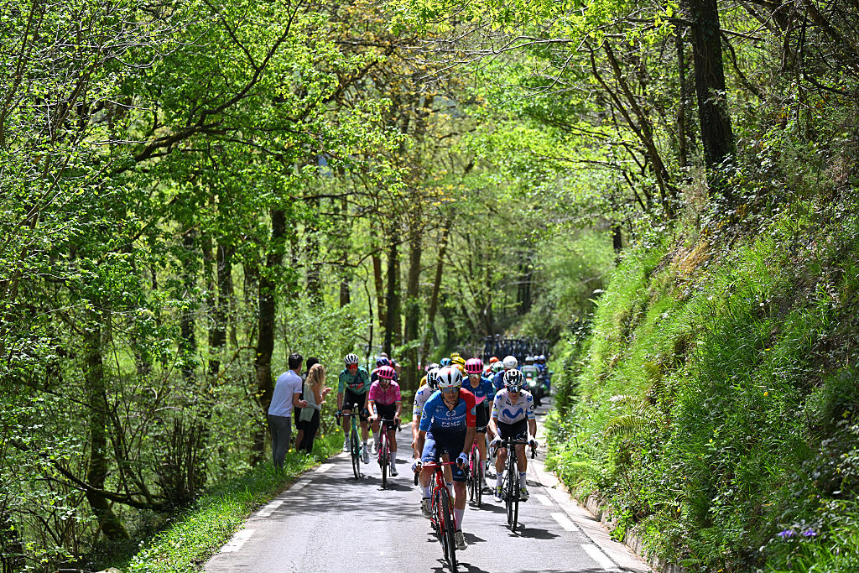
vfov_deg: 18.2
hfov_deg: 27.0
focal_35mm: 75
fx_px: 1790
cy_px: 286
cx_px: 430
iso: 250
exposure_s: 1/1600
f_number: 2.8
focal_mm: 75
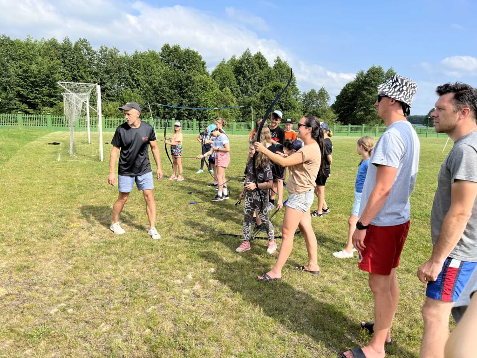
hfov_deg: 67.3
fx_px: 358
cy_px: 179
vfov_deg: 53.1
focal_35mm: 26
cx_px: 238
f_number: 1.6
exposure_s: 1/2410
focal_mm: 5.1
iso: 50
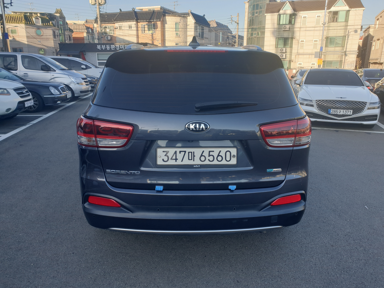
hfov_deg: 67.3
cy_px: 144
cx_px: 192
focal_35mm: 26
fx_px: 288
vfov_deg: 53.1
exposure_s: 1/352
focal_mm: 4.3
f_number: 2.4
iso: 50
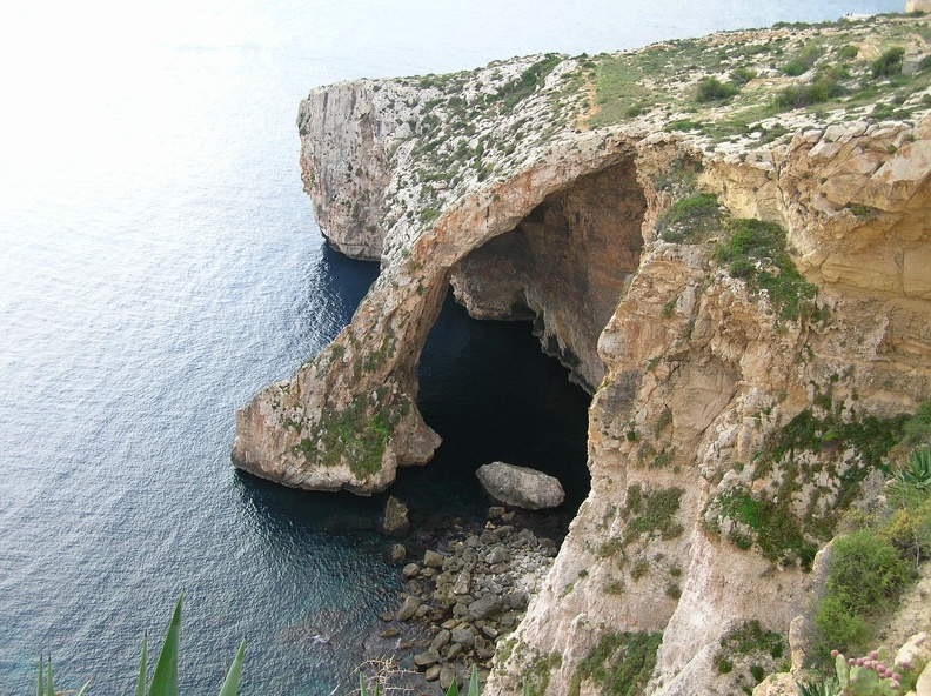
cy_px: 348
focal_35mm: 36
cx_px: 466
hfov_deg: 51.4
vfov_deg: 39.6
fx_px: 967
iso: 50
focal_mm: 6
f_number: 2.7
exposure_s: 1/241
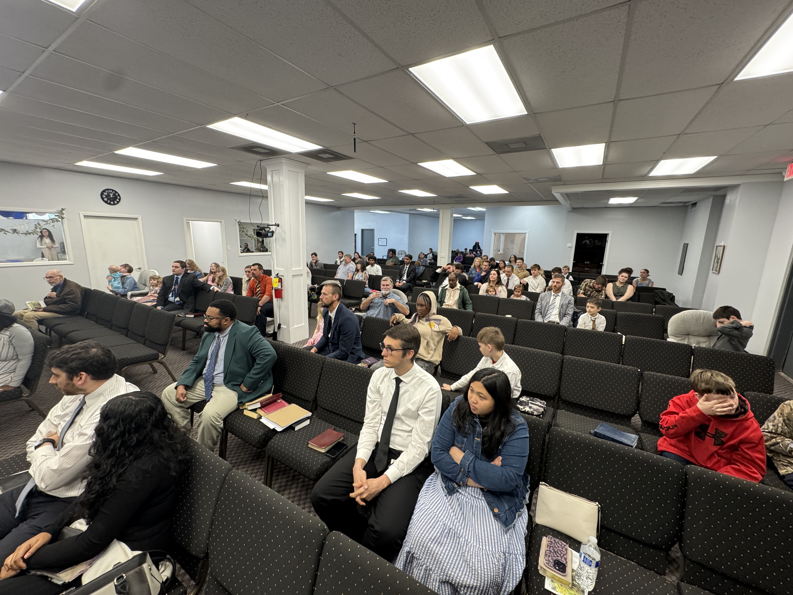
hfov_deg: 102.1
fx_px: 321
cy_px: 298
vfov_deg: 85.7
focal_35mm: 14
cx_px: 396
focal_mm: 2.22
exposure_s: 1/60
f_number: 2.2
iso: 320
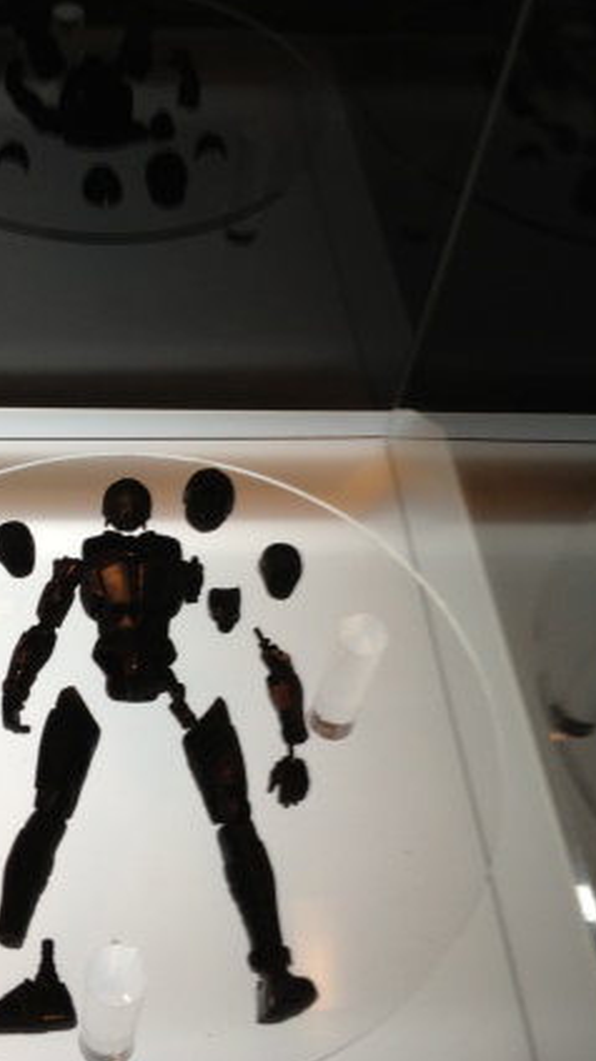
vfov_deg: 45.4
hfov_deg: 26.3
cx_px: 177
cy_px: 596
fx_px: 1266
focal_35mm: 45
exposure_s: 1/40
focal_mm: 4.28
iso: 50
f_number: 2.4
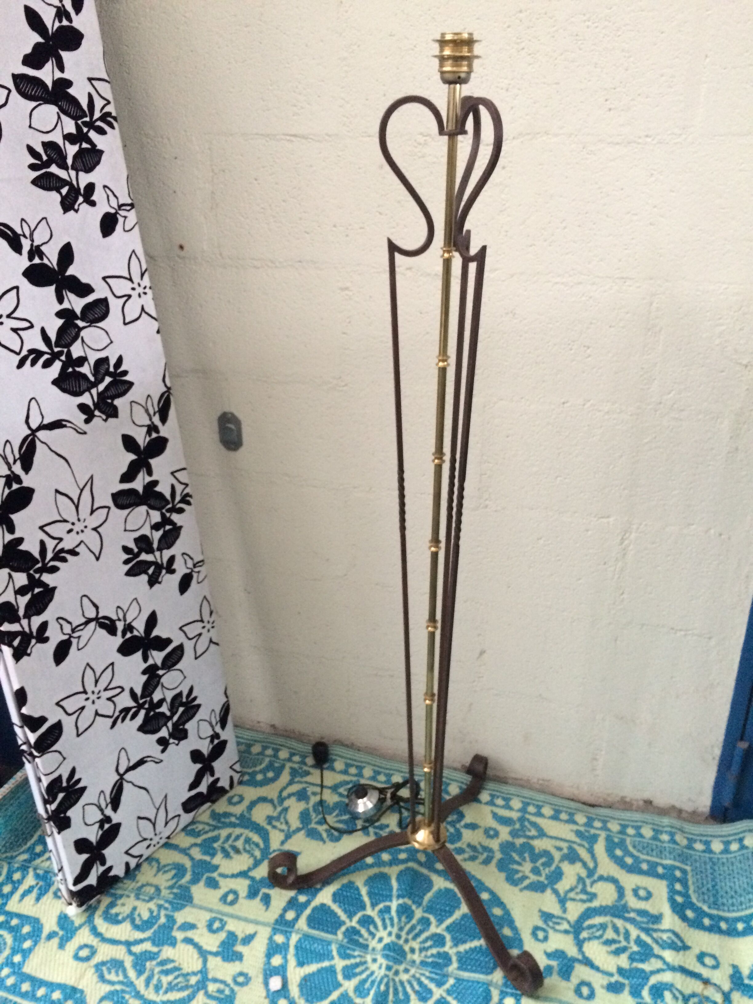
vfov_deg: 61.7
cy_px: 502
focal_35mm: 29
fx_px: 841
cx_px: 376
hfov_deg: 48.2
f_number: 2.2
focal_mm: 4.15
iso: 320
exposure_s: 1/25
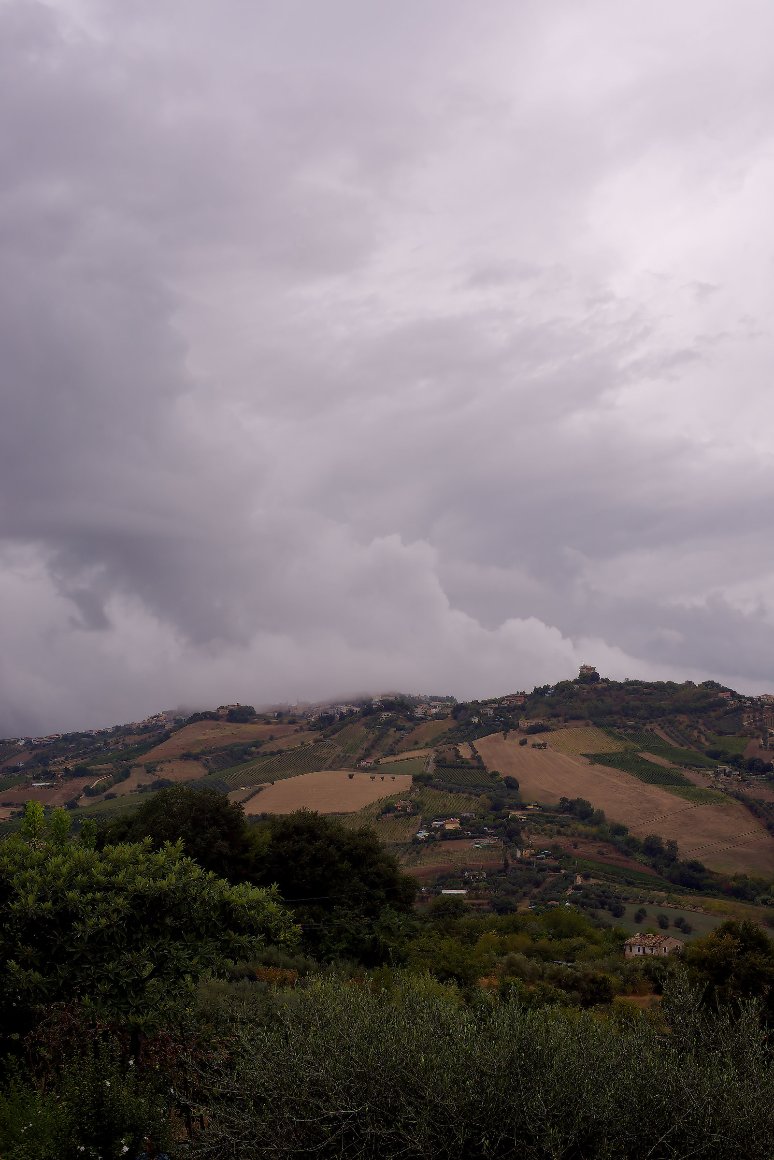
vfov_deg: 39.6
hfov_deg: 27.0
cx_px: 387
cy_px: 580
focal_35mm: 50
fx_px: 1611
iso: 320
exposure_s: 1/160
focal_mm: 50
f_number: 11
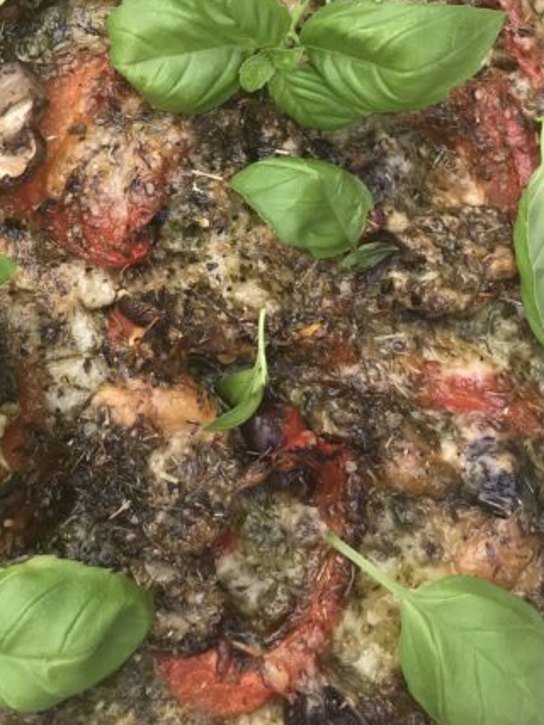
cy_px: 215
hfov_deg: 25.7
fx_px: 1172
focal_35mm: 56
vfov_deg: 33.9
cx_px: 116
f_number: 1.8
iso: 20
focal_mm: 3.99
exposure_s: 1/152
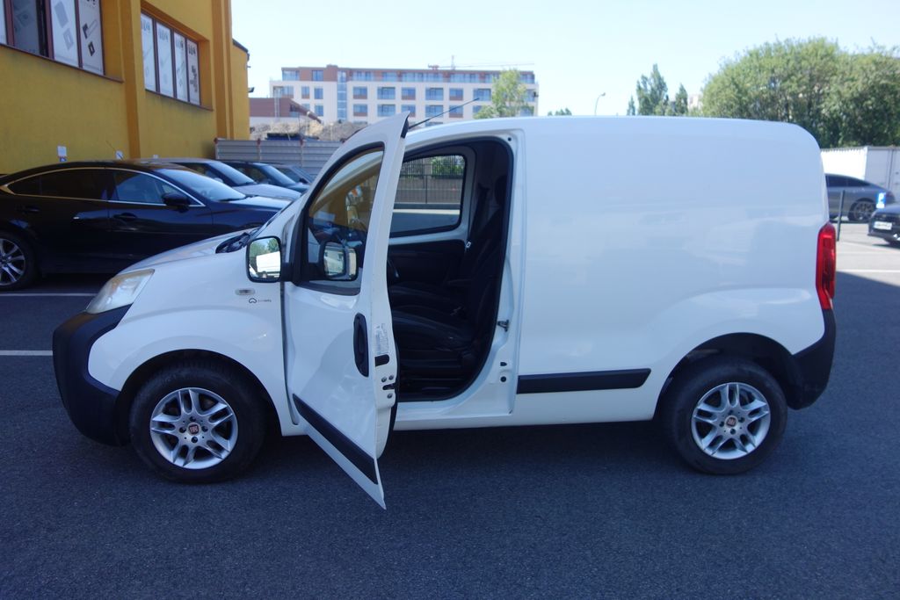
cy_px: 300
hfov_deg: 65.5
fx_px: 700
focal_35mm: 28
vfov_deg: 46.4
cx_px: 450
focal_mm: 10.4
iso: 125
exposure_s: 1/1250
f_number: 1.8
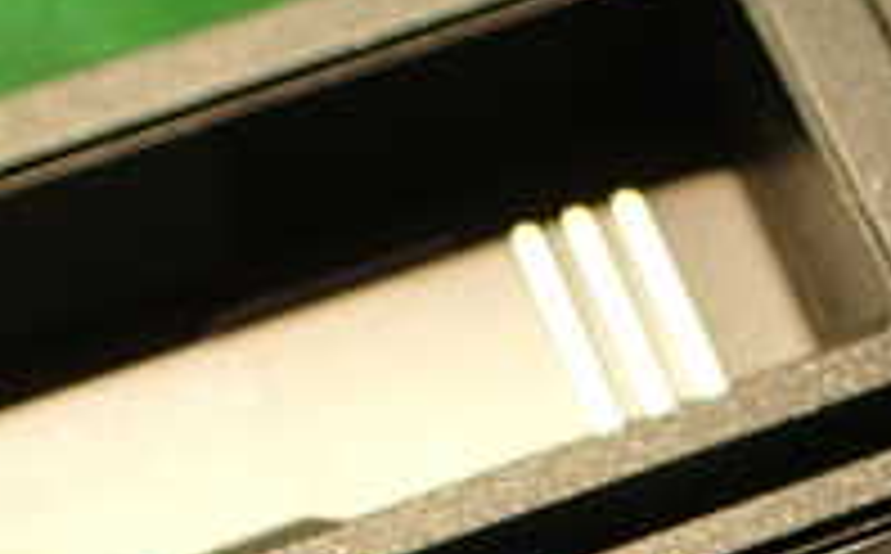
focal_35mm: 103
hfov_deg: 20.0
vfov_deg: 12.0
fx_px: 2497
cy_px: 878
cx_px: 698
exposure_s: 1/30
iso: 250
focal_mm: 5.79
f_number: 2.4
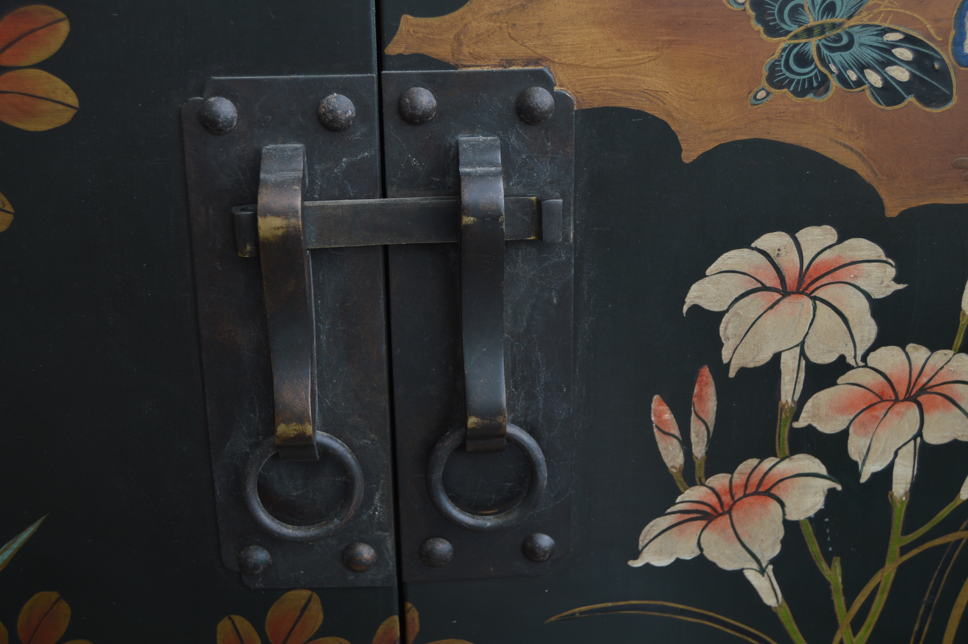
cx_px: 484
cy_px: 322
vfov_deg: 26.4
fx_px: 1370
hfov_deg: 38.9
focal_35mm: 51
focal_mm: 34
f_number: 5
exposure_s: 1/160
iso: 200
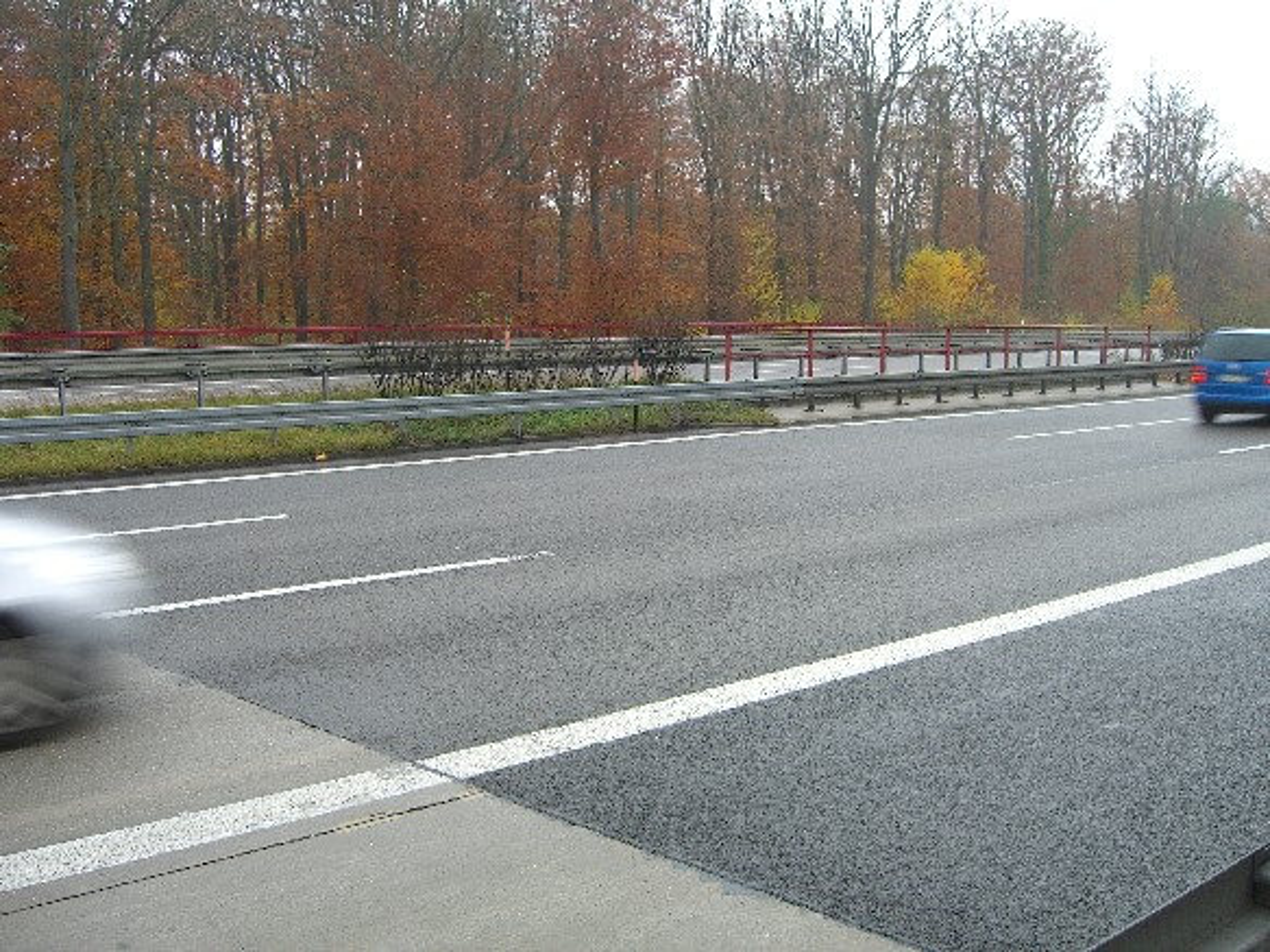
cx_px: 635
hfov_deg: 49.0
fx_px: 1394
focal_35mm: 38
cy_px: 476
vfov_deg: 37.7
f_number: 2.8
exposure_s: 1/80
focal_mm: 7.9
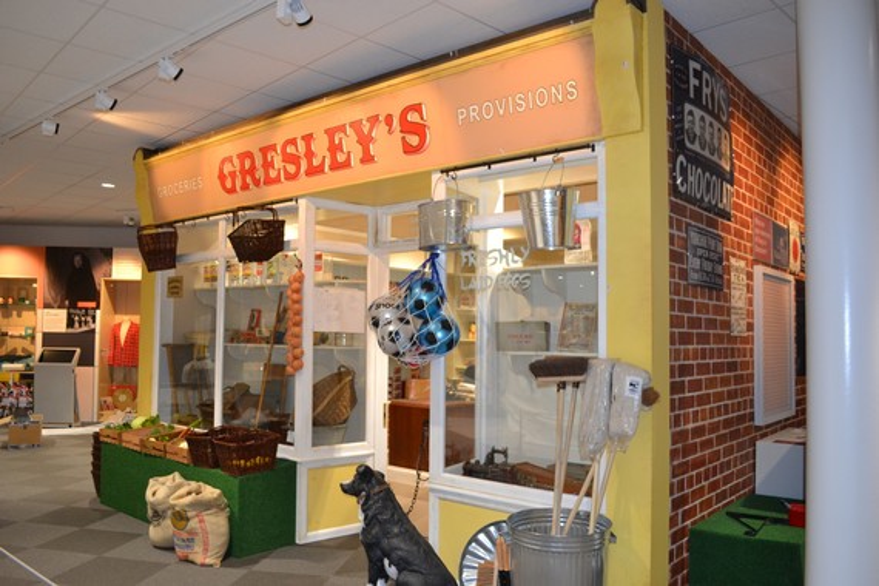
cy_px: 293
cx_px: 440
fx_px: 659
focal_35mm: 27
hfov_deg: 67.4
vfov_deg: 47.9
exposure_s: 1/60
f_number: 3.5
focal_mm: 18
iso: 1000
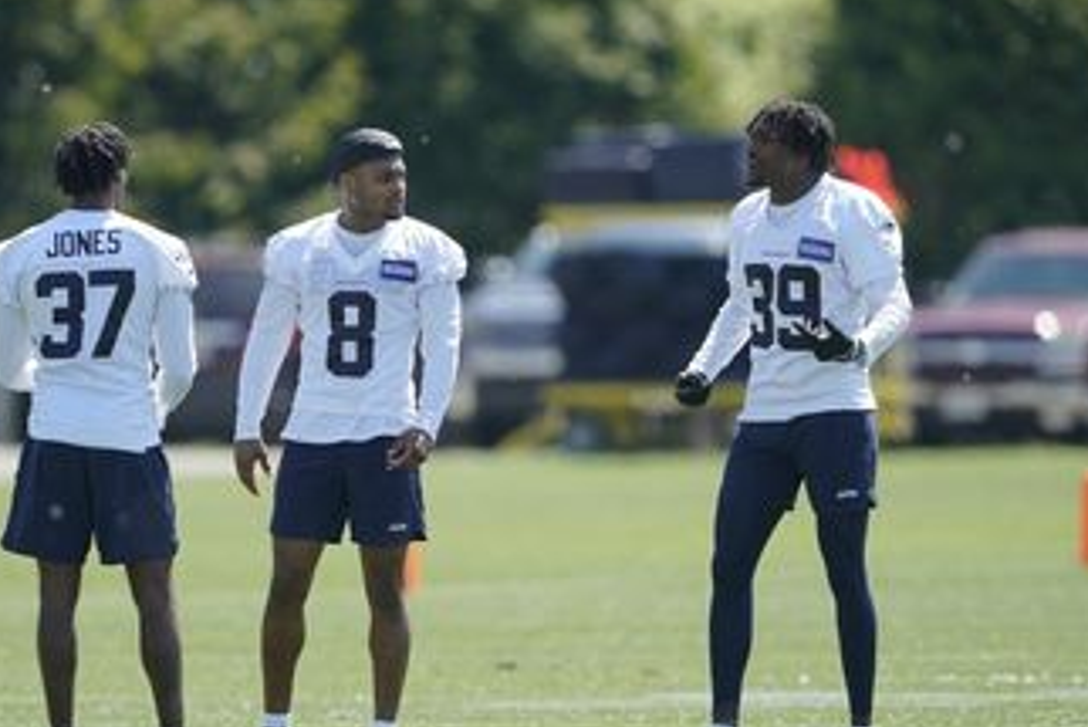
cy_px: 380
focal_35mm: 695
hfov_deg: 3.0
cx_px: 490
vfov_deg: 2.0
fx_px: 21013
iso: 640
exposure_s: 1/2000
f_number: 4
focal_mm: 560
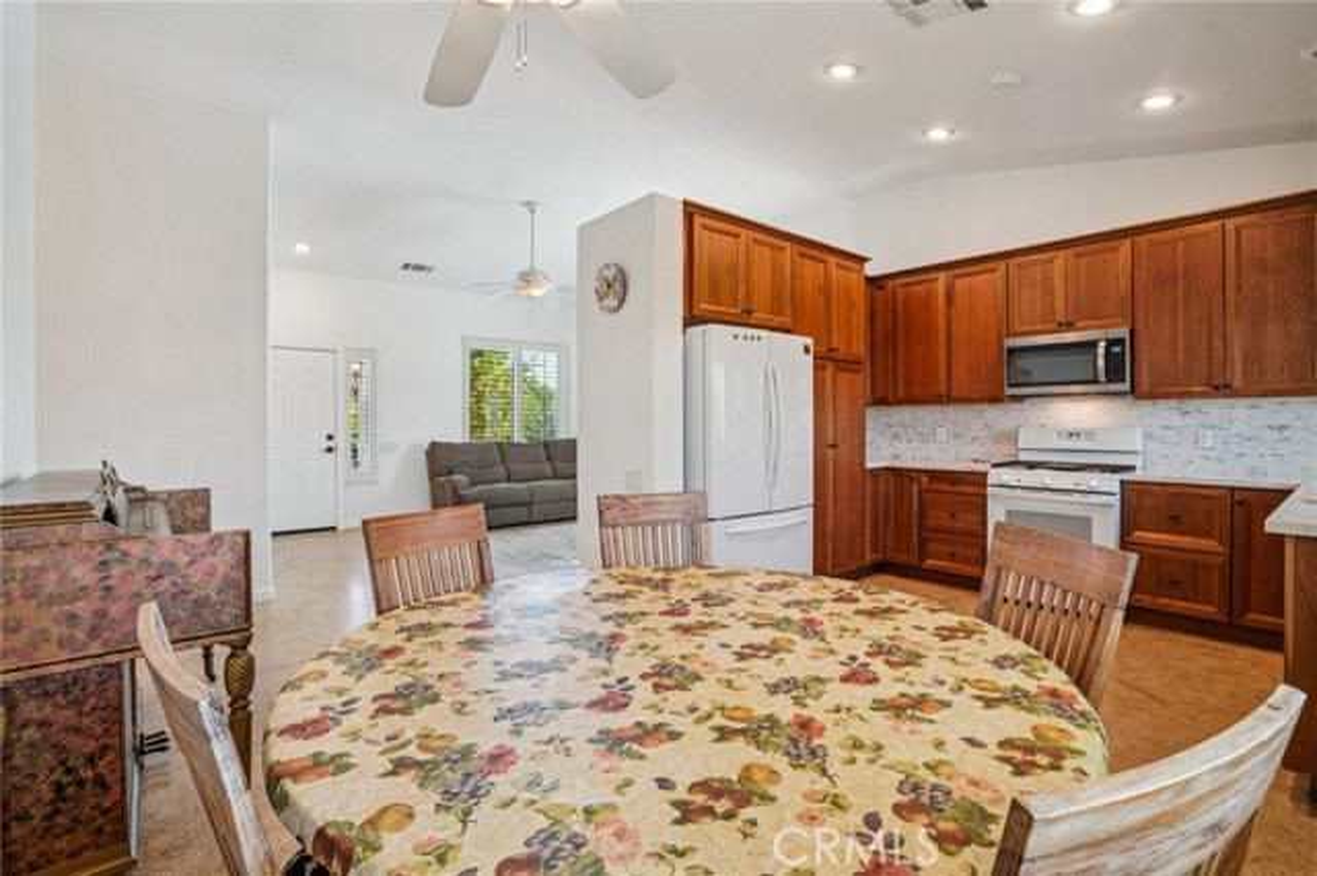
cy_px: 438
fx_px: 585
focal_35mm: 16
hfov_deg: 96.8
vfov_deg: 73.7
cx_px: 658
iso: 400
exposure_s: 1/20
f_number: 8
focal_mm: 16
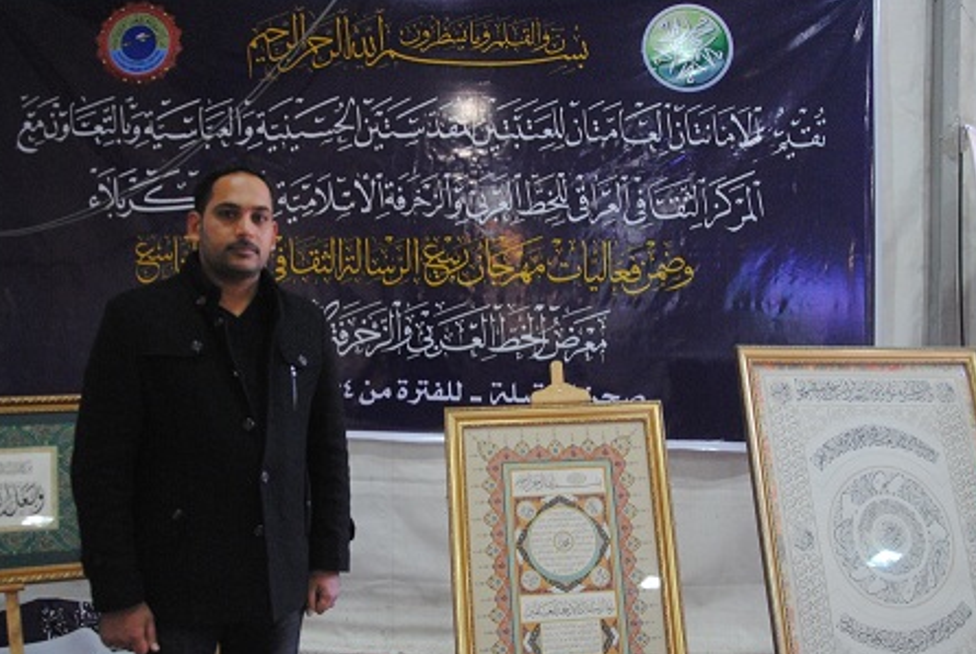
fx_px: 842
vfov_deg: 42.4
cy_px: 351
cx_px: 475
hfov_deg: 60.2
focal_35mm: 31
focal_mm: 18
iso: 1000
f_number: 3.5
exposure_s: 1/30
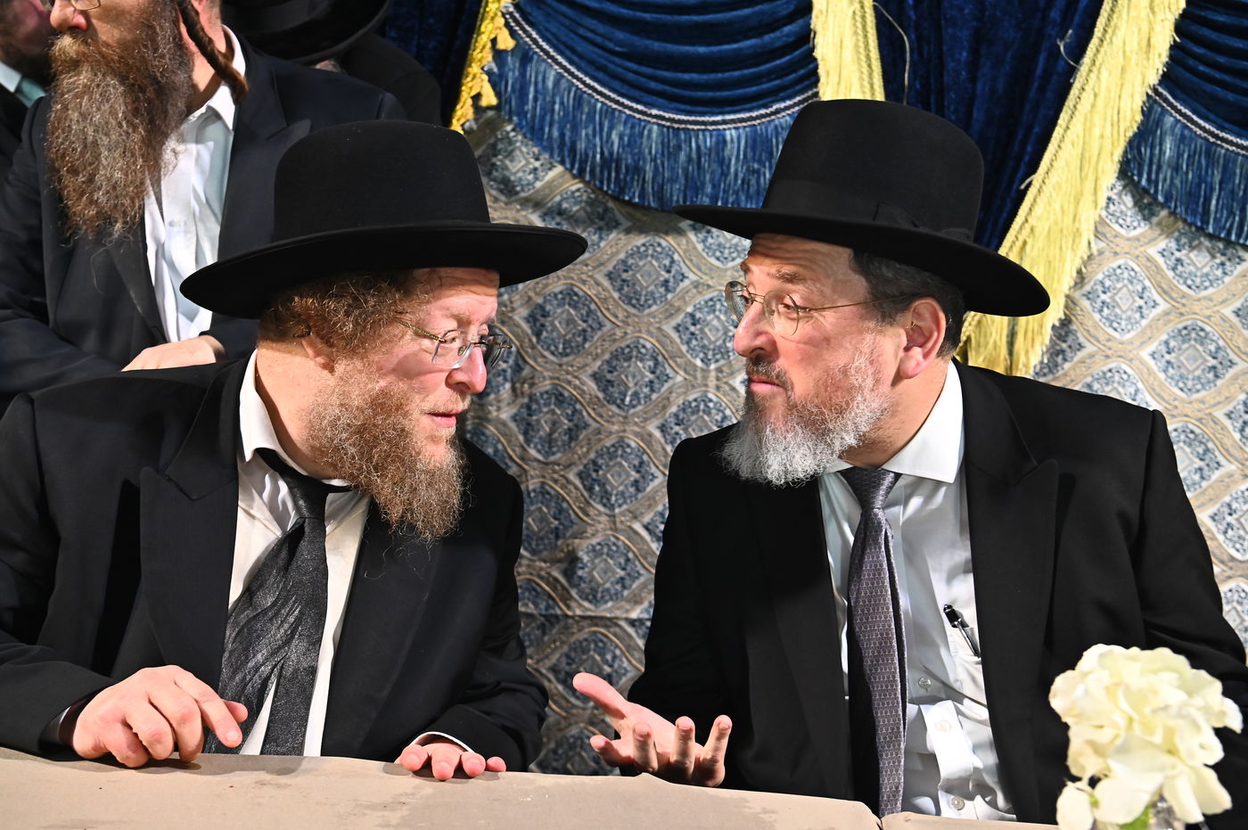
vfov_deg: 25.9
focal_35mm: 52
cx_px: 624
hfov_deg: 38.2
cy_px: 415
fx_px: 1801
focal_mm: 52
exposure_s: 1/200
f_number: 6.3
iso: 3200
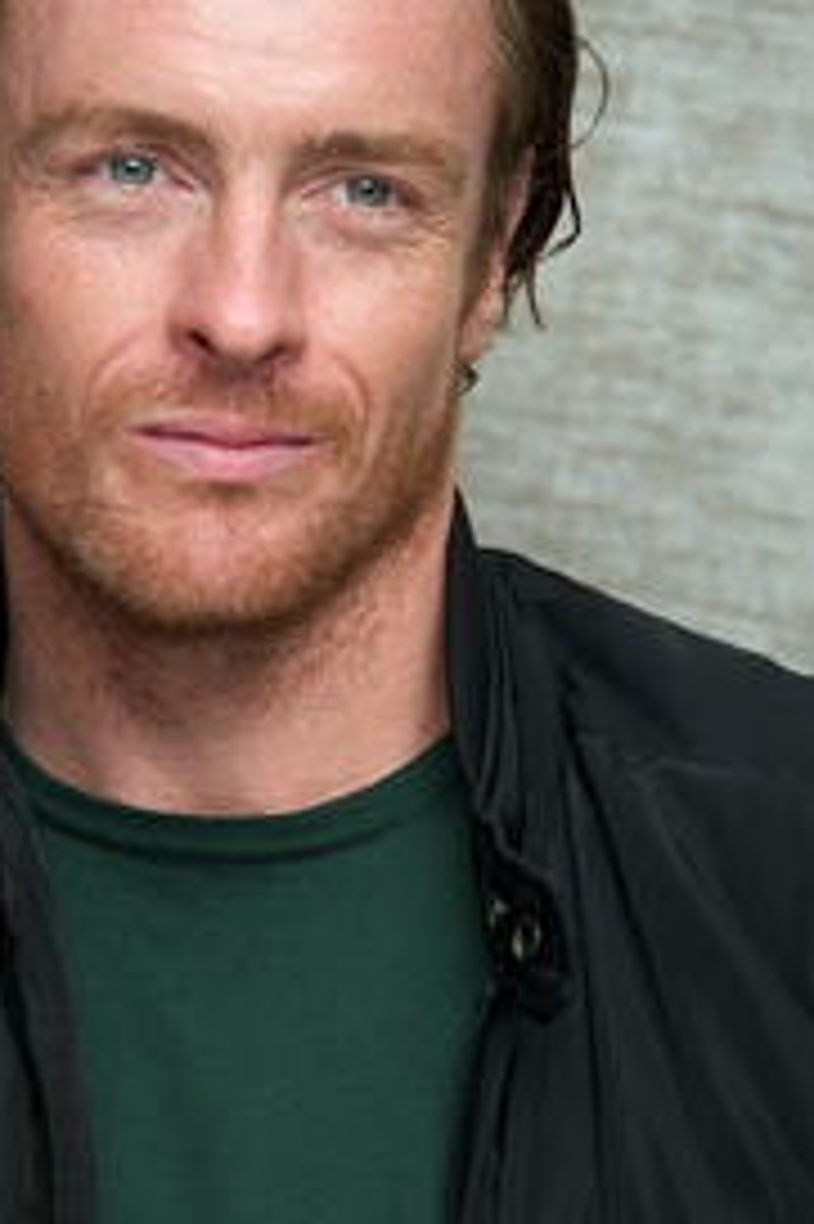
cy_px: 540
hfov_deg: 5.2
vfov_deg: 7.8
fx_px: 8999
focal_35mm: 265
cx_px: 288
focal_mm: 180
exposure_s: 1/125
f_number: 5.6
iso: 400
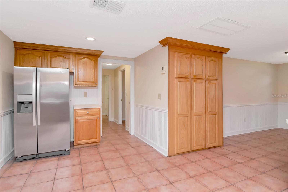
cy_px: 96
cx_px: 144
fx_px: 144
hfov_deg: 90.0
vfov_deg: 67.4
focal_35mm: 18
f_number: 7.1
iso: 1000
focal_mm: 12
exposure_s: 1/80
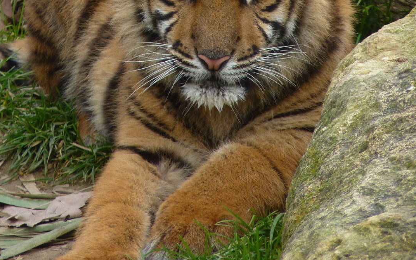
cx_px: 215
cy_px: 46
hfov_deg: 2.7
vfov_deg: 1.7
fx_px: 8718
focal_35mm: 769
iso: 125
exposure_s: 1/125
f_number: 4.4
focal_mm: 86.4
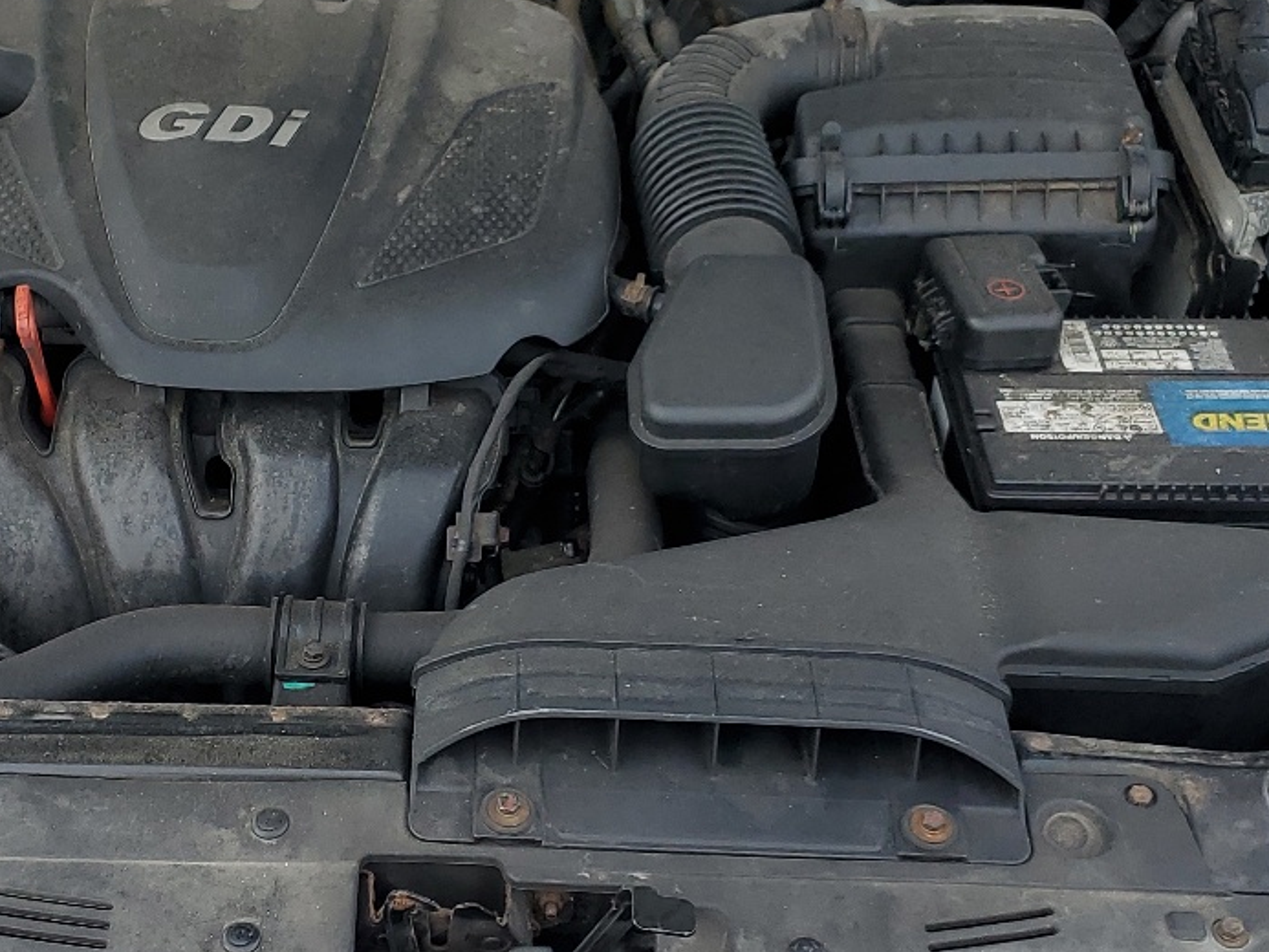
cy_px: 397
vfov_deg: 24.4
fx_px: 2200
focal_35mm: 60
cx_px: 379
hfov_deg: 31.8
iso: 50
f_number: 1.5
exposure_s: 1/1111
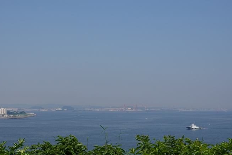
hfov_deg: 30.9
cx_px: 94
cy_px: 78
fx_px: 419
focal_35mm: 65
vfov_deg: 20.9
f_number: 11
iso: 125
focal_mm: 19.43
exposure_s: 1/250
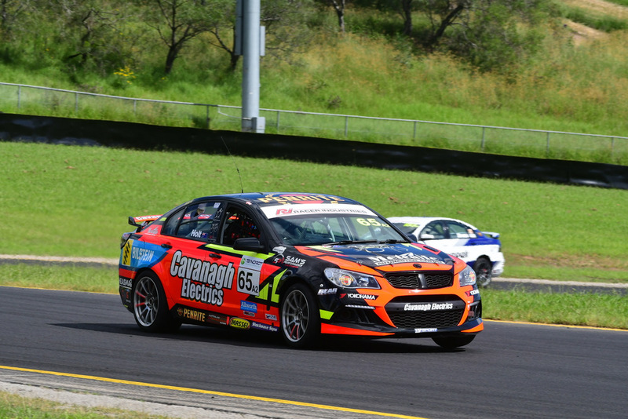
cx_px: 314
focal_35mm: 300
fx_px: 5235
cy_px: 210
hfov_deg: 6.9
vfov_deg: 4.6
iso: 400
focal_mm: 200
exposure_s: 1/640
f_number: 11
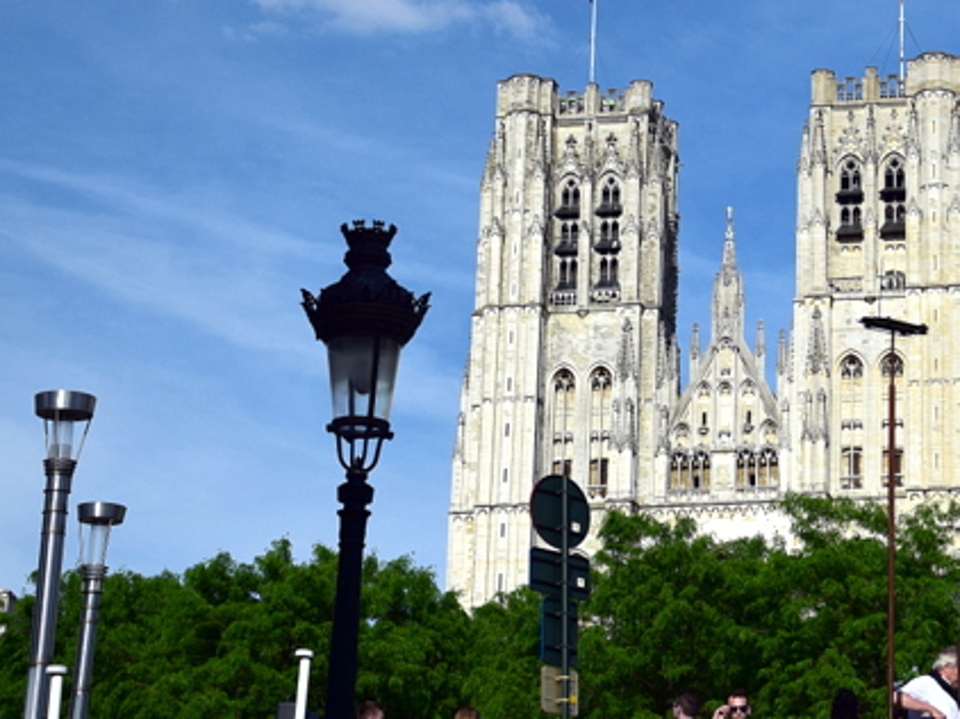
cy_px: 187
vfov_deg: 14.2
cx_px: 812
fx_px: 2883
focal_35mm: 104
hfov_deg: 18.7
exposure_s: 1/200
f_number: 10
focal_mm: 38
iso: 125
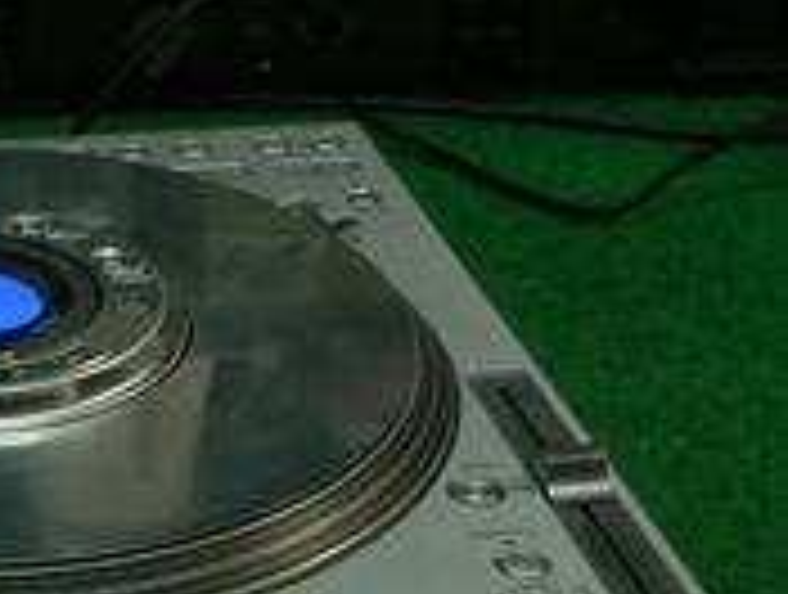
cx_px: -63
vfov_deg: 14.2
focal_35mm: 104
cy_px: 448
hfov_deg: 18.2
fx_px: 2372
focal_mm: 7.9
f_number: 2.8
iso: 200
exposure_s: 1/40
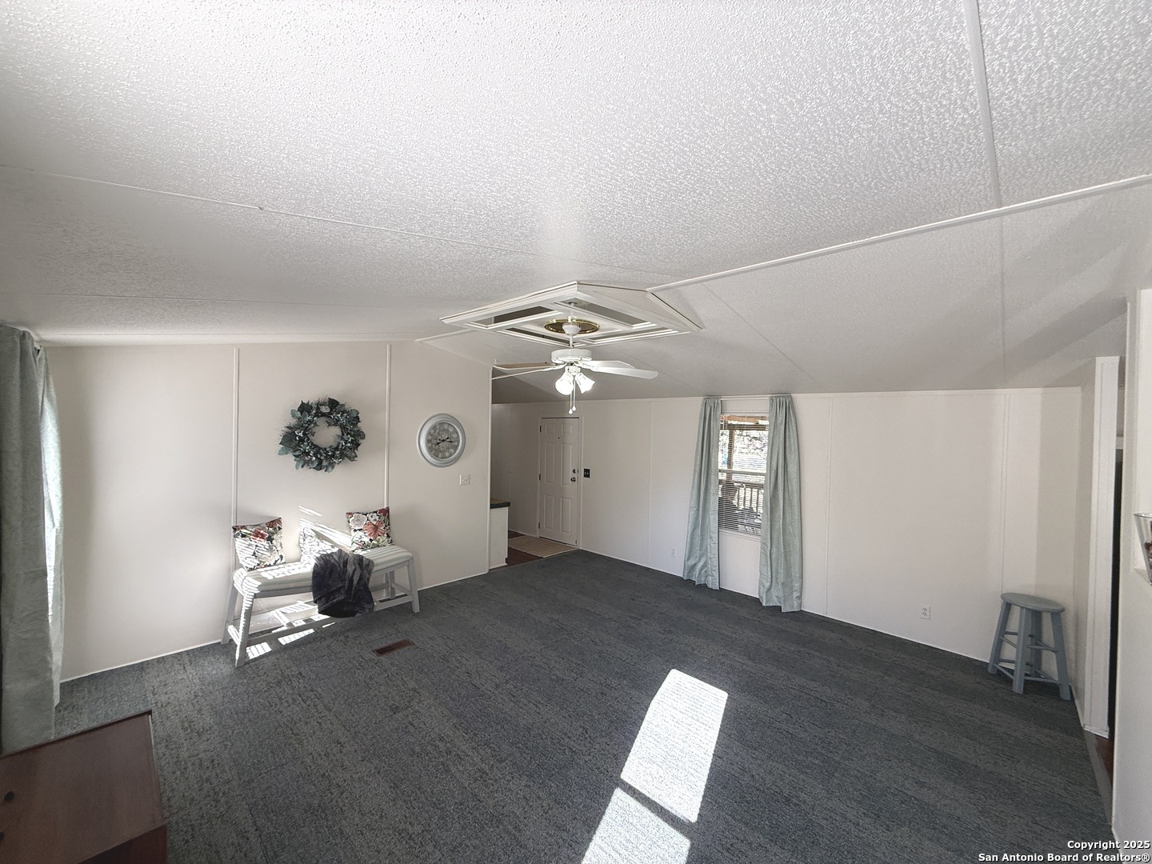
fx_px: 466
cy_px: 432
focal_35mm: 14
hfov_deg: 102.1
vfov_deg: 85.7
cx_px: 576
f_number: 2.2
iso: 125
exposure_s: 1/99
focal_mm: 2.22
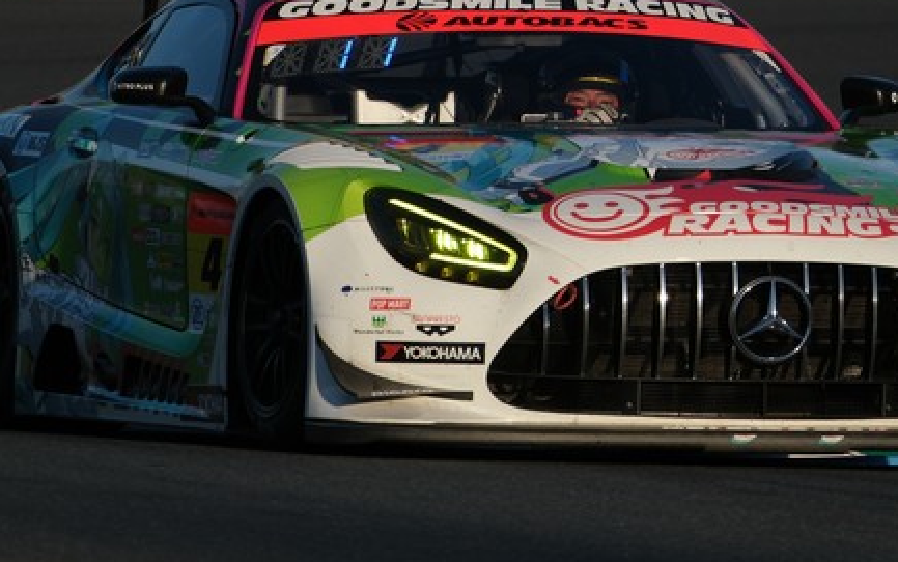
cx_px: 512
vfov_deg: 0.9
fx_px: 37336
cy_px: 234
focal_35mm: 1525
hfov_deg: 1.4
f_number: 10
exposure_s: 1/1000
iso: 500
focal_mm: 600
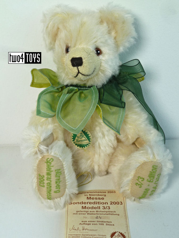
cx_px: 90
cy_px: 119
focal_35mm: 55
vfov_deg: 34.9
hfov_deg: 26.6
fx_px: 379
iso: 100
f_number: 3.9
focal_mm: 9.1
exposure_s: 1/40
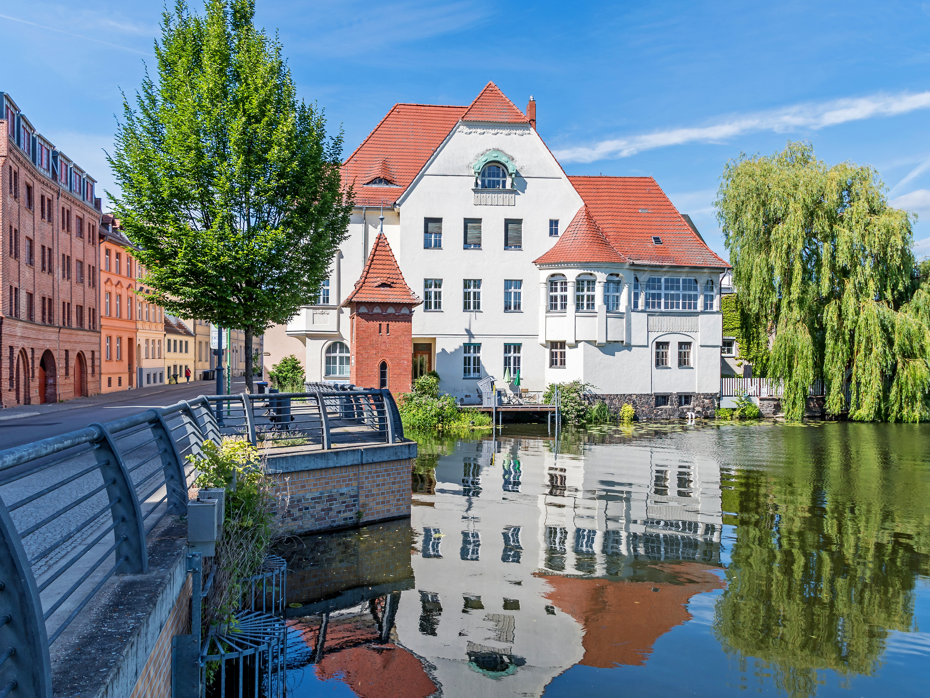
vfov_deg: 46.8
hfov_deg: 60.0
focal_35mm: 30
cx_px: 472
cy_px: 354
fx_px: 806
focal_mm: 18
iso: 100
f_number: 5
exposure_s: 1/800
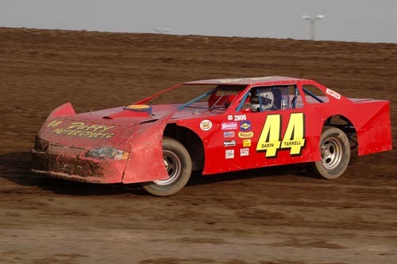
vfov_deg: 8.7
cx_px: 198
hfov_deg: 13.1
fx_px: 1735
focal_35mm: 158
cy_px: 132
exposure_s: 1/500
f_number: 7.1
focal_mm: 105
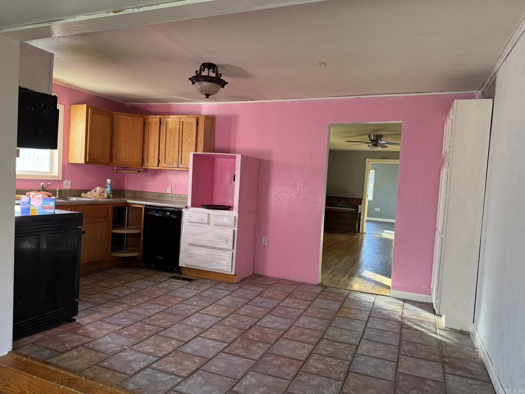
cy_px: 197
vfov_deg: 56.8
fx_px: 364
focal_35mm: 24
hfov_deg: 71.6
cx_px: 262
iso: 200
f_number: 1.78
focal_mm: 6.76
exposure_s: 1/121
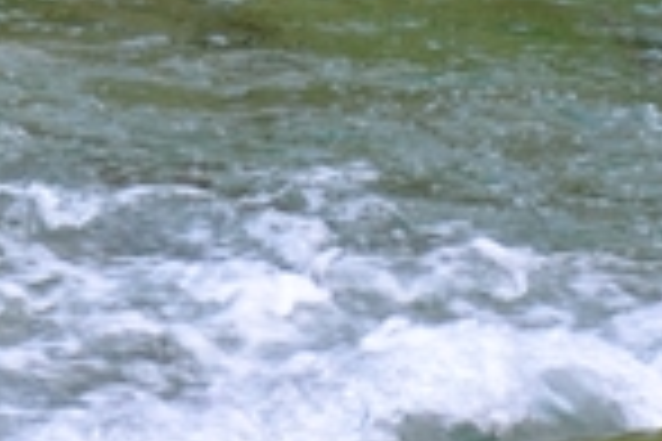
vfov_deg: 3.3
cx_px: -279
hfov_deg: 5.0
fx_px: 7577
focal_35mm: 412
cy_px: -392
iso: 500
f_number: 4.8
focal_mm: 45
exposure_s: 1/60
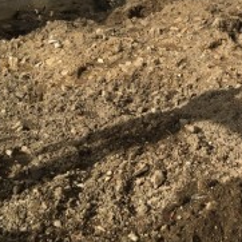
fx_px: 482
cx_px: 229
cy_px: 77
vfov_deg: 27.9
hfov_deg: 26.9
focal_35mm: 61
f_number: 2.2
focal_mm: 4.15
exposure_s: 1/1261
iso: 25
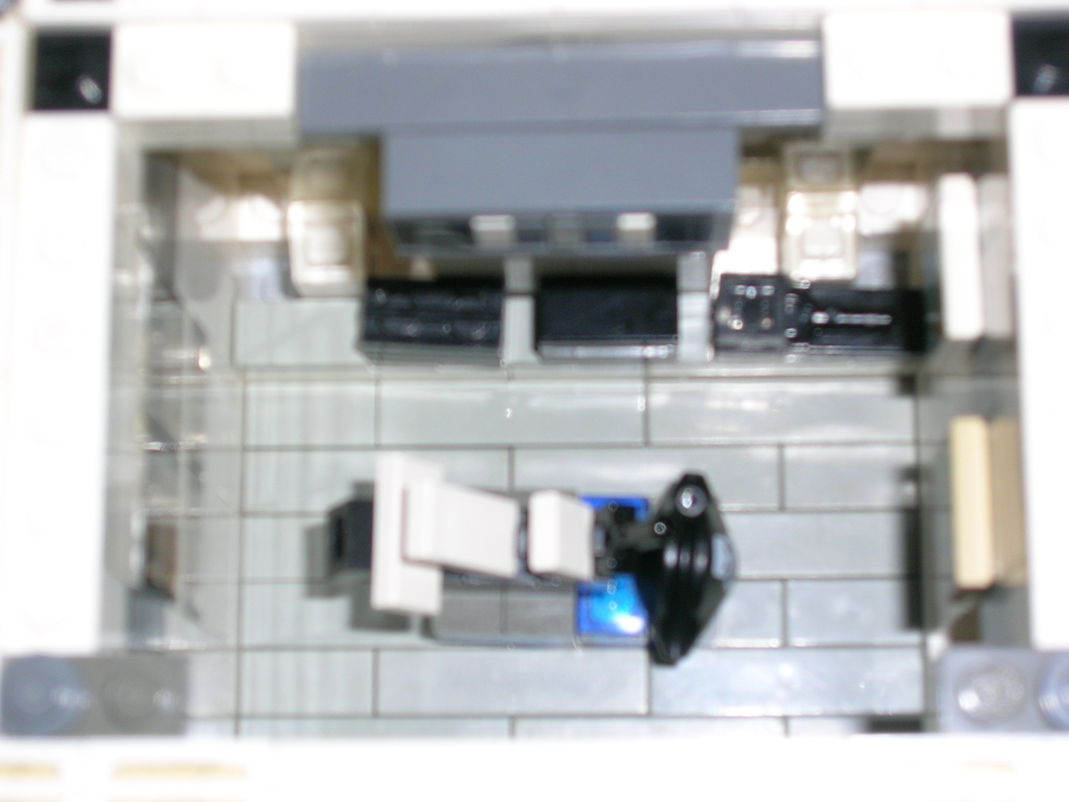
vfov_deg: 18.0
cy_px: 401
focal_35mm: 82
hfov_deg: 23.8
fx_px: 2532
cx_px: 534
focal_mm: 12.4
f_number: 4.1
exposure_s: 1/60.1
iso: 50
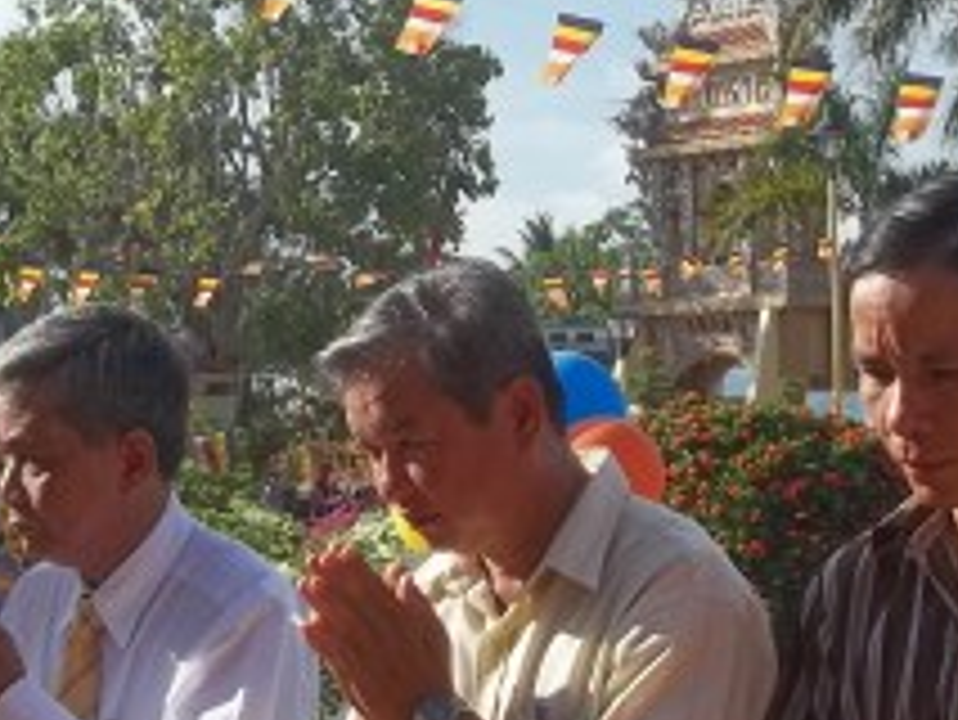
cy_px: 216
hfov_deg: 18.2
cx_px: 369
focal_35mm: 108
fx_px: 2991
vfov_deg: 13.7
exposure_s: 1/160
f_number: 8
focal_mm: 6.5
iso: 64
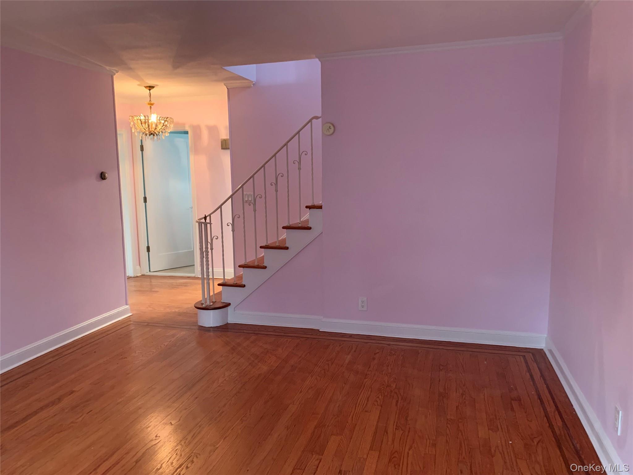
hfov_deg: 67.3
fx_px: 475
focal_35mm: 26
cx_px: 316
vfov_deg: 53.1
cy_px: 238
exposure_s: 1/40
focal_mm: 4.25
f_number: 1.8
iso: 320
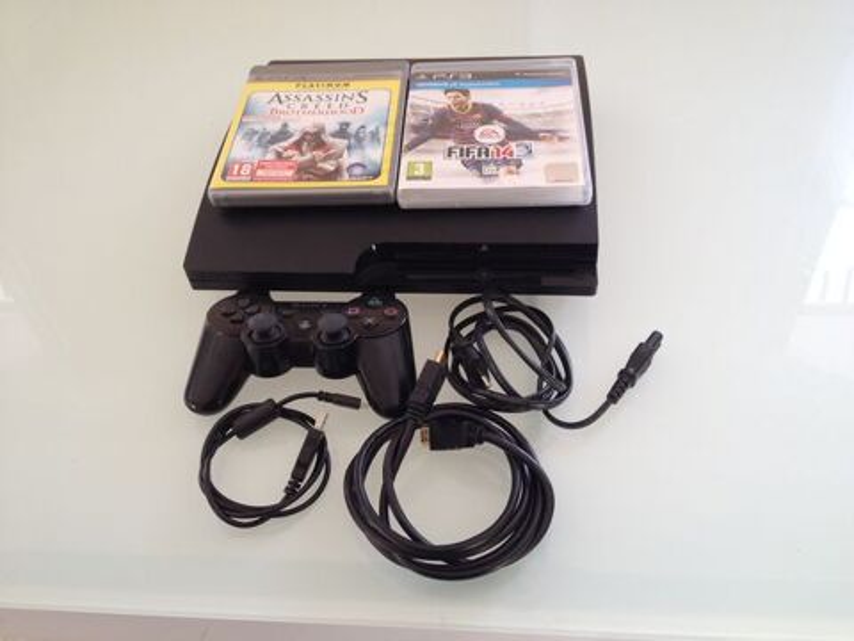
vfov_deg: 40.7
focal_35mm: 35
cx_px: 427
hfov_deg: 52.6
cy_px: 320
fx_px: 863
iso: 64
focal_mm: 4.28
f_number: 2.4
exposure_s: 1/120
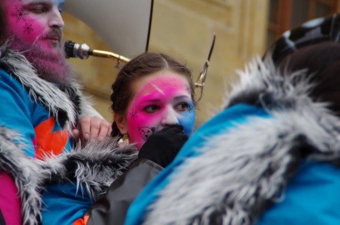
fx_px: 2827
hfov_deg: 6.9
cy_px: 112
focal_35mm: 300
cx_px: 170
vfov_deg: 4.6
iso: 400
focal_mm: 200
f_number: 6.3
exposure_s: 1/250
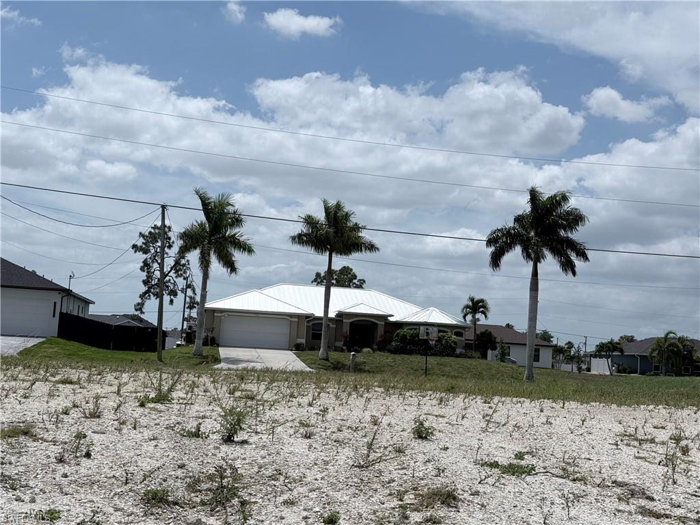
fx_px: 971
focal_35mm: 48
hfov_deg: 39.7
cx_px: 350
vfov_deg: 30.3
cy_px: 262
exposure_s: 1/11364
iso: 50
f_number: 1.78
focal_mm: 6.76
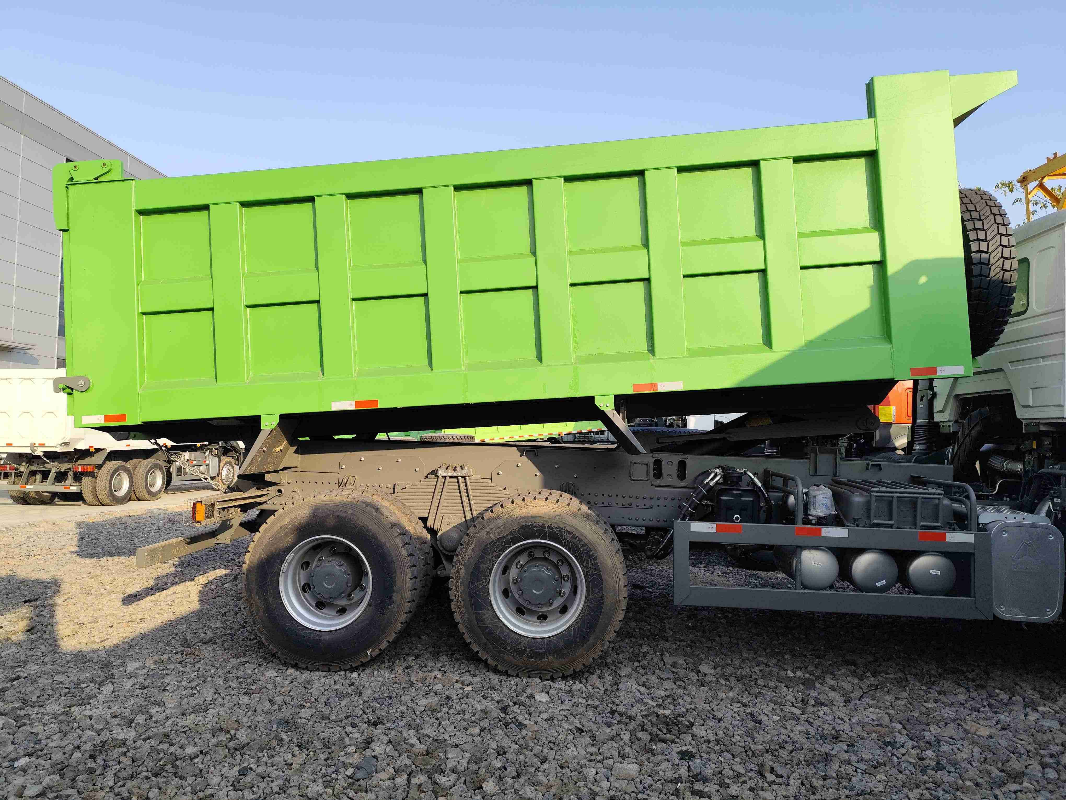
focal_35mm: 23
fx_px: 708
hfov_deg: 73.9
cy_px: 400
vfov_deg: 58.9
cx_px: 533
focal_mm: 6.14
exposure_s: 1/462
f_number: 1.65
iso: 50
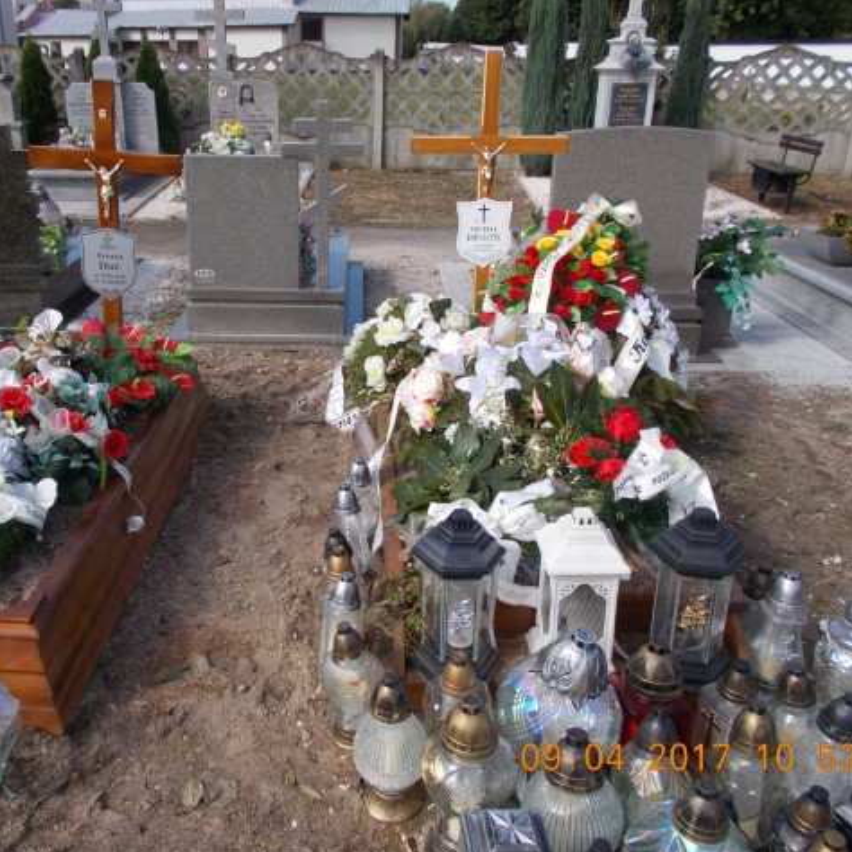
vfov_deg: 52.5
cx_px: 342
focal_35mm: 31
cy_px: 428
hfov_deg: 52.2
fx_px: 863
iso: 80
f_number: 3.2
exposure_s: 1/800
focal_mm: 4.6
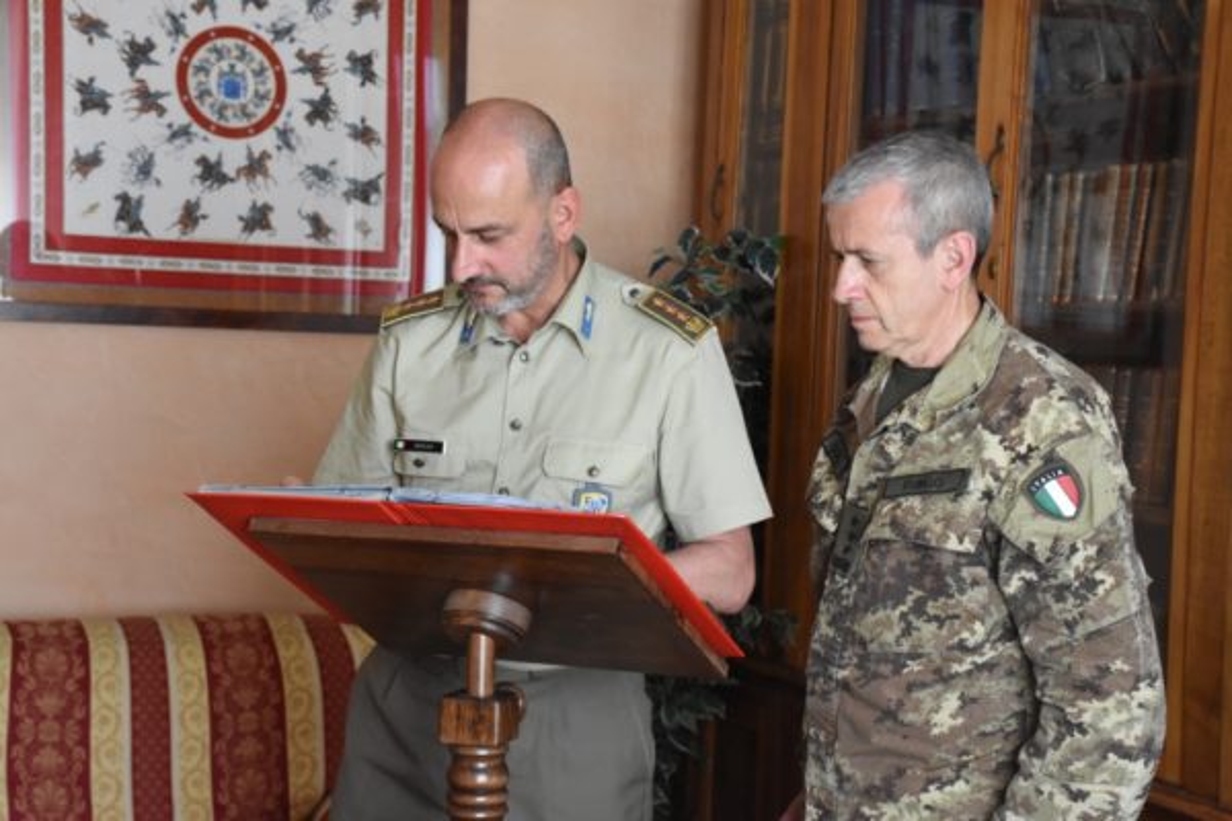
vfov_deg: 21.6
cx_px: 616
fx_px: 2156
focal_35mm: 63
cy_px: 410
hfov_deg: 31.9
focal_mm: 42
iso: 2800
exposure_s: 1/160
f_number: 5.6
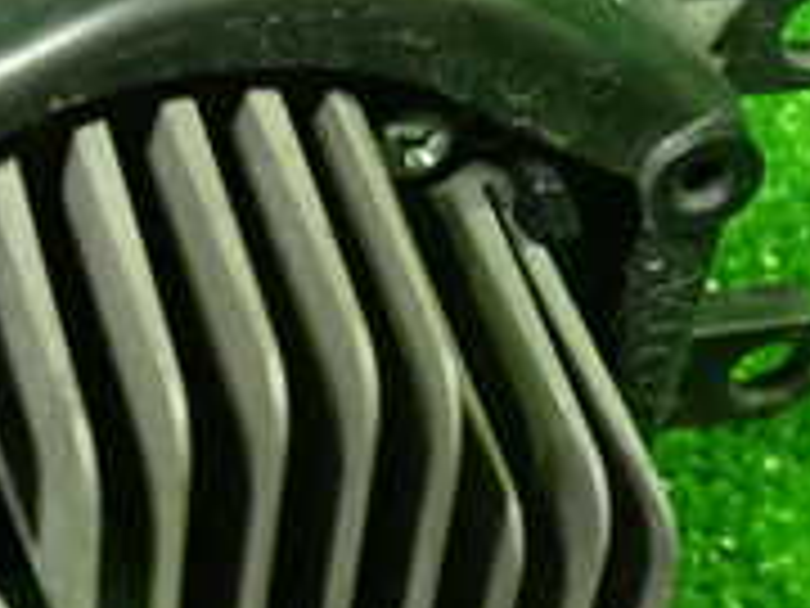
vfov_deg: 14.8
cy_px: 351
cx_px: 99
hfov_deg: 19.3
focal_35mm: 100
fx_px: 2340
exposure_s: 1/30
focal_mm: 5.4
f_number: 2.3
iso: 800
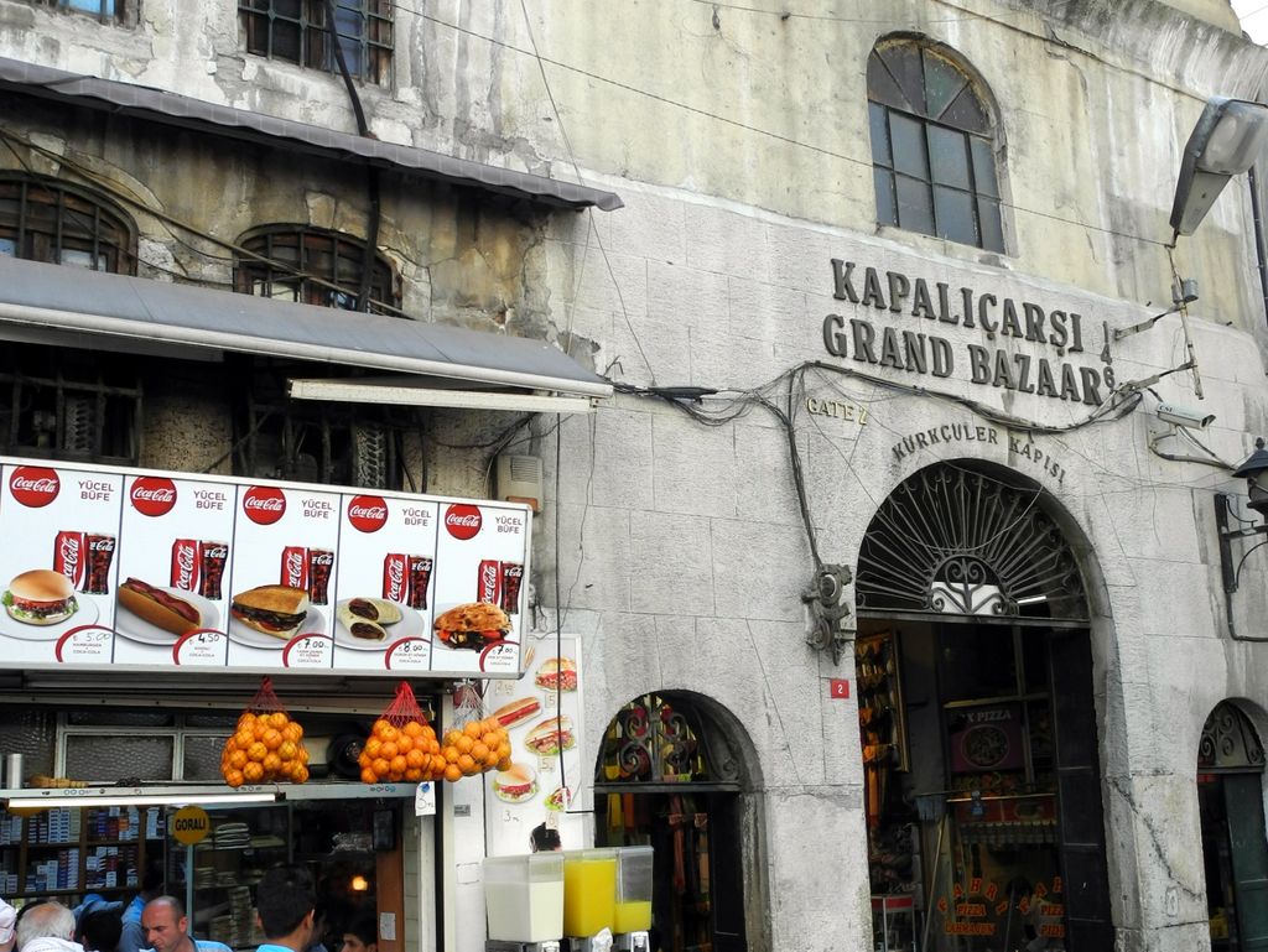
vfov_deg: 49.8
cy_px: 476
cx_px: 634
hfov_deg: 63.4
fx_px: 1026
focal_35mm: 28
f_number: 2.8
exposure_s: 1/250
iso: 100
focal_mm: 6
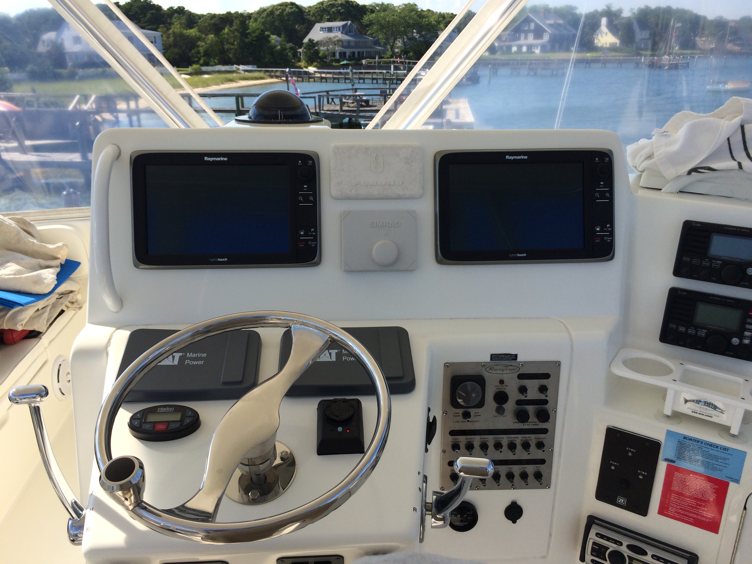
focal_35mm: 29
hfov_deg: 61.7
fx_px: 630
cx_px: 376
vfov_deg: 48.2
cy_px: 282
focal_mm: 4.15
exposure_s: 1/1466
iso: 32
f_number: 2.2
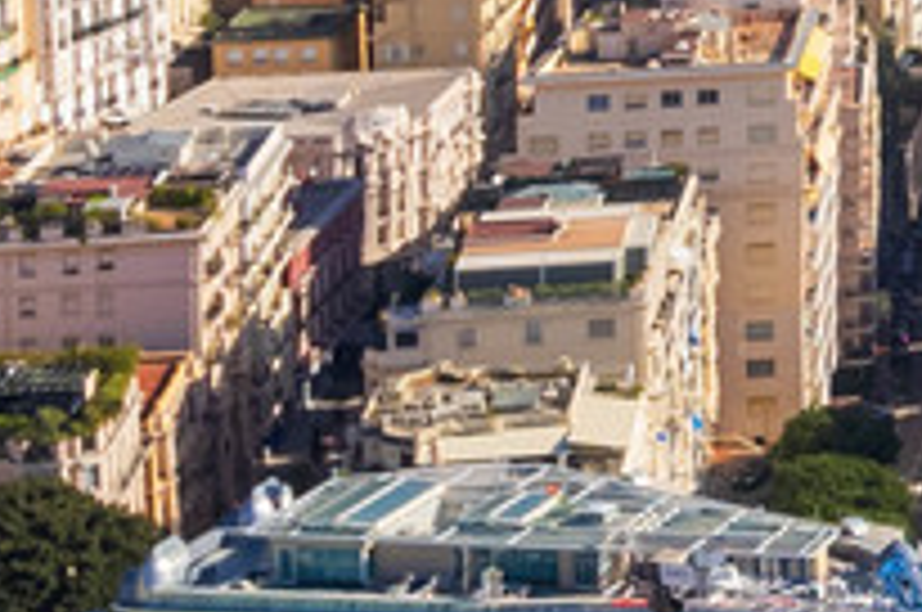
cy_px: 54
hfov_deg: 10.4
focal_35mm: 172
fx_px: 4398
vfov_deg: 7.9
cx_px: 2159
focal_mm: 8.4
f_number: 2.8
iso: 100
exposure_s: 1/1600
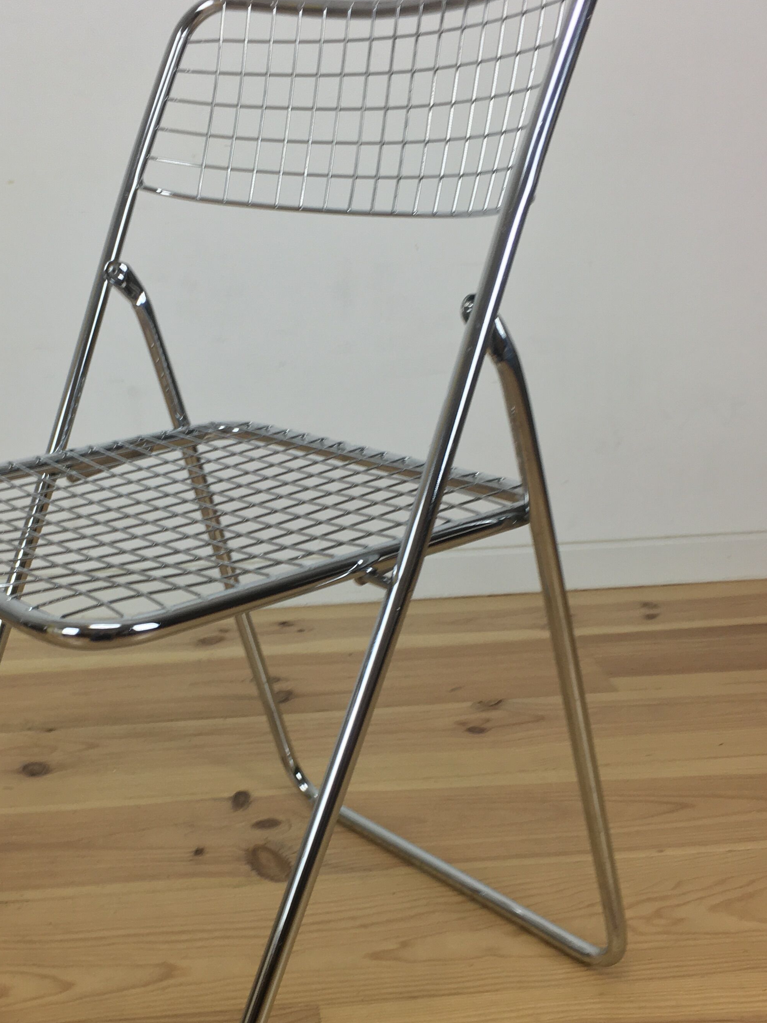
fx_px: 1300
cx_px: 272
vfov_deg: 42.9
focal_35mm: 44
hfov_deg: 32.7
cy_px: 575
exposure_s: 1/33
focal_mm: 4.15
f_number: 2.2
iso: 32
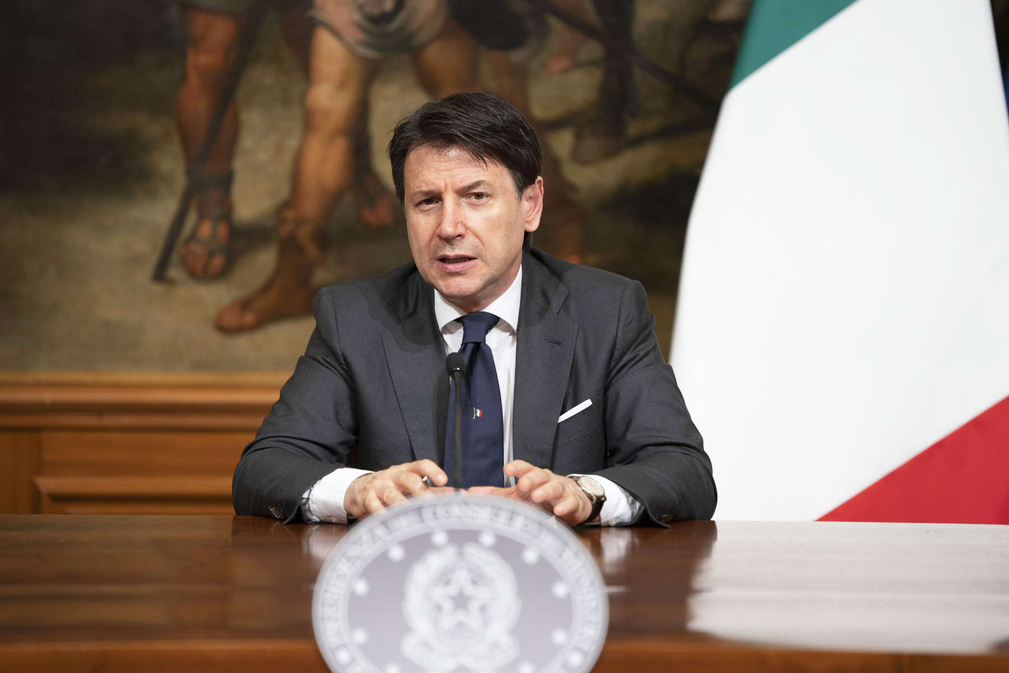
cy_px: 336
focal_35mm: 200
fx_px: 5605
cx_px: 504
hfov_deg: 10.3
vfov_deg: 6.9
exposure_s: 1/250
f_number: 2.8
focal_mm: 200
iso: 1000
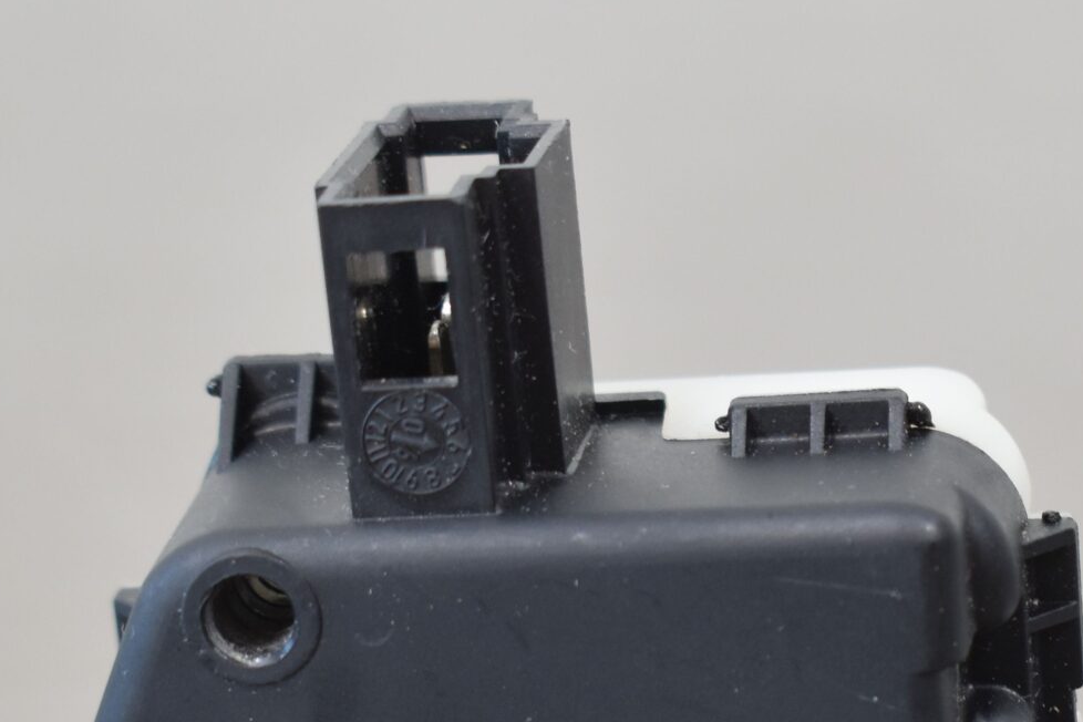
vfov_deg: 8.7
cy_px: 657
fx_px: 4723
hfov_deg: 13.0
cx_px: 957
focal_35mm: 157
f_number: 5.6
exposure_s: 1/60
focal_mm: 40
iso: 640
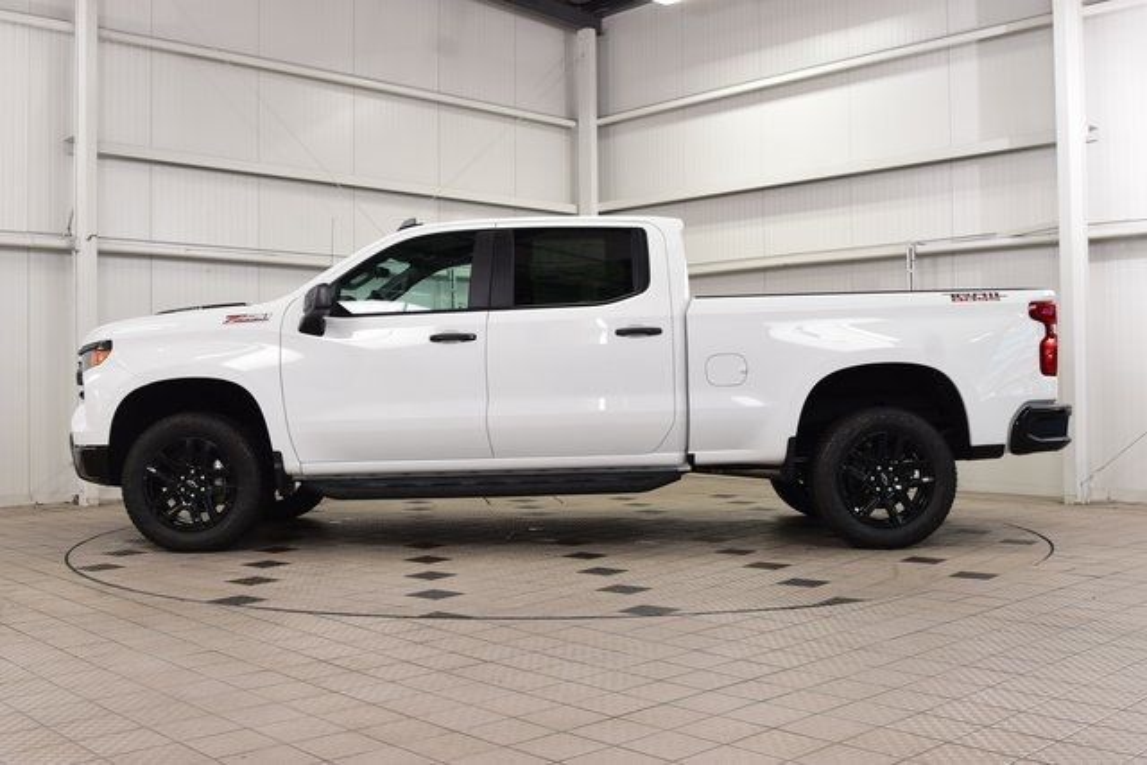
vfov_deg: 36.9
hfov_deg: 53.1
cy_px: 382
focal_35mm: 36
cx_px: 574
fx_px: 1147
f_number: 8
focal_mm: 24
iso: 900
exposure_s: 1/60
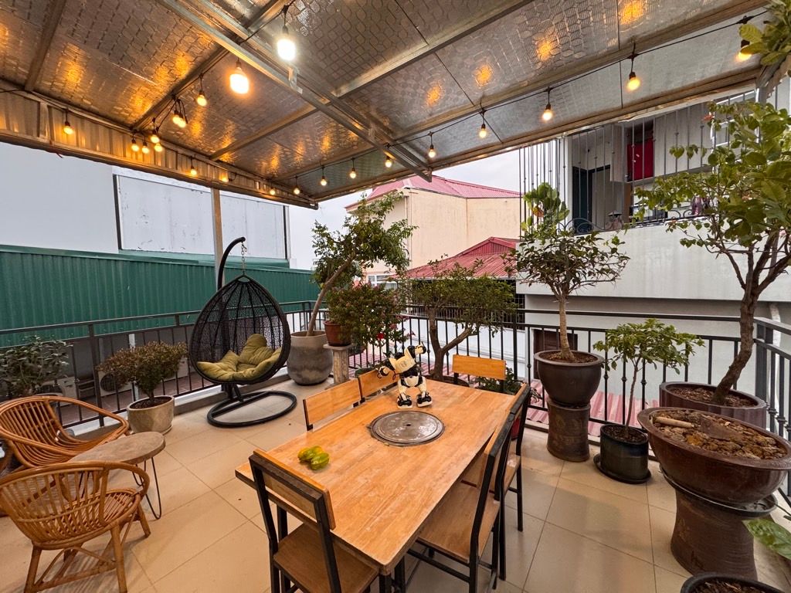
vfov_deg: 85.7
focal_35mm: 14
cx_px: 396
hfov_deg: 102.1
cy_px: 296
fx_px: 320
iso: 250
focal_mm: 2.22
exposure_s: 1/100
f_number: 2.2
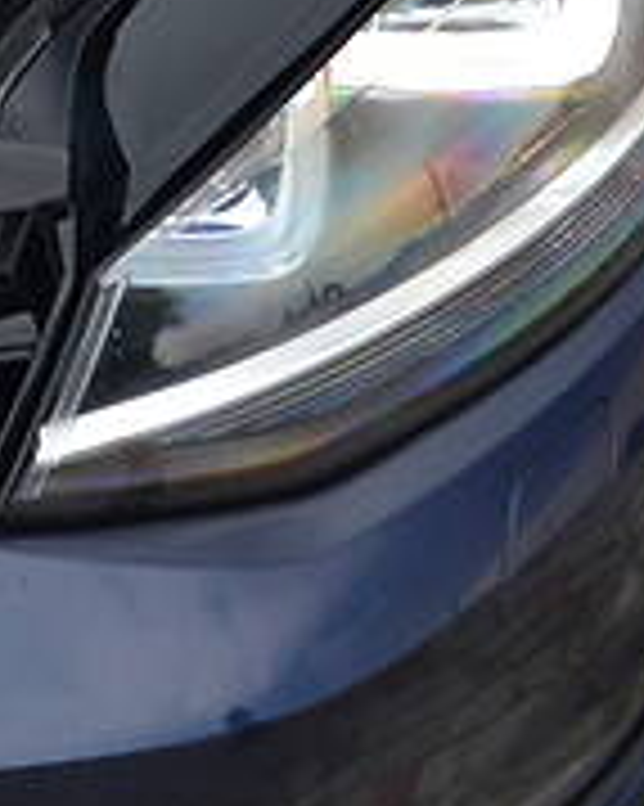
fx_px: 4483
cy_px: -356
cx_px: -1090
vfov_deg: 10.0
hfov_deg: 7.5
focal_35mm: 188
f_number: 4.2
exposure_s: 1/60
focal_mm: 30
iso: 400
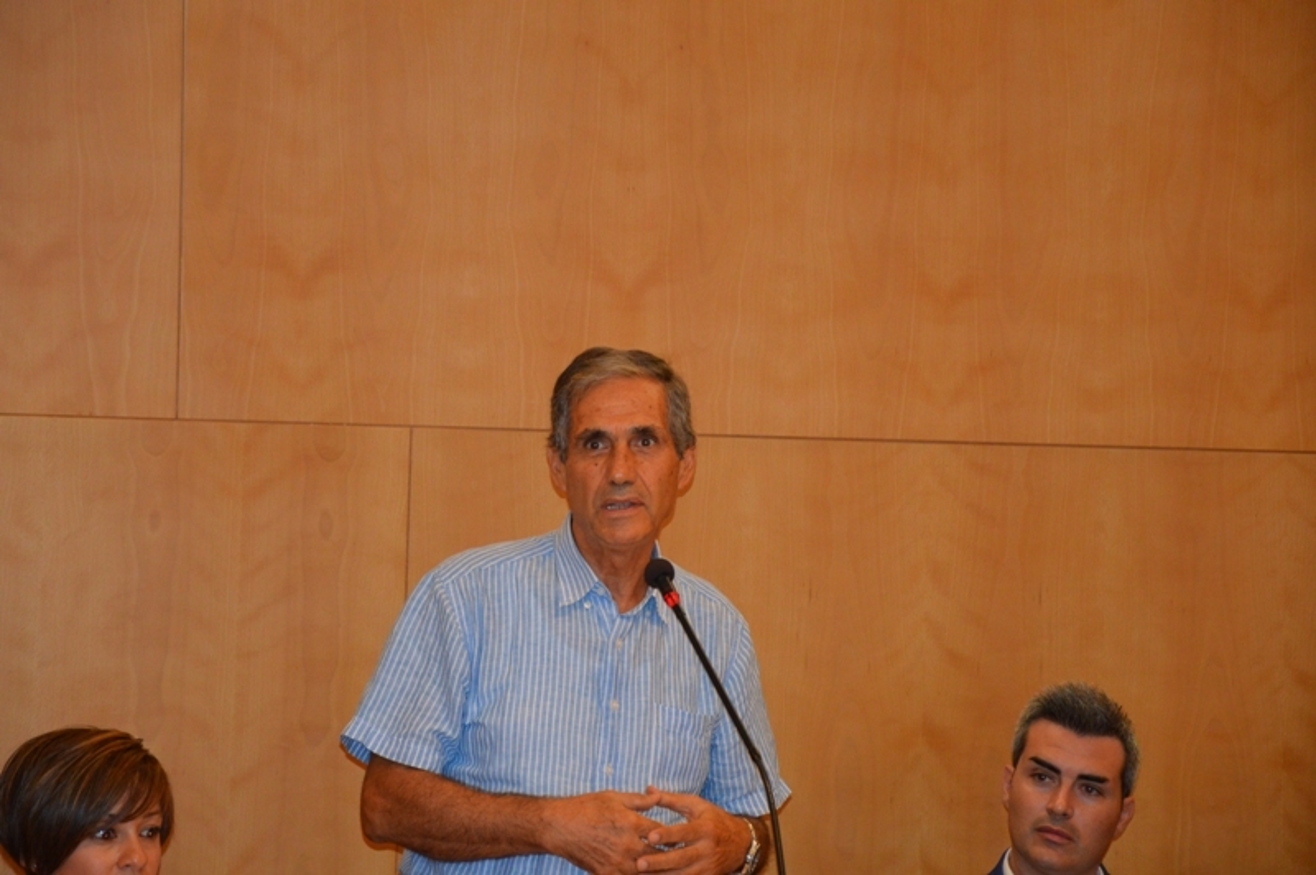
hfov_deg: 13.1
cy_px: 438
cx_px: 658
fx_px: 5753
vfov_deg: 8.7
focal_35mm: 158
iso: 1100
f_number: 5.6
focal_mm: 105
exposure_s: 1/60
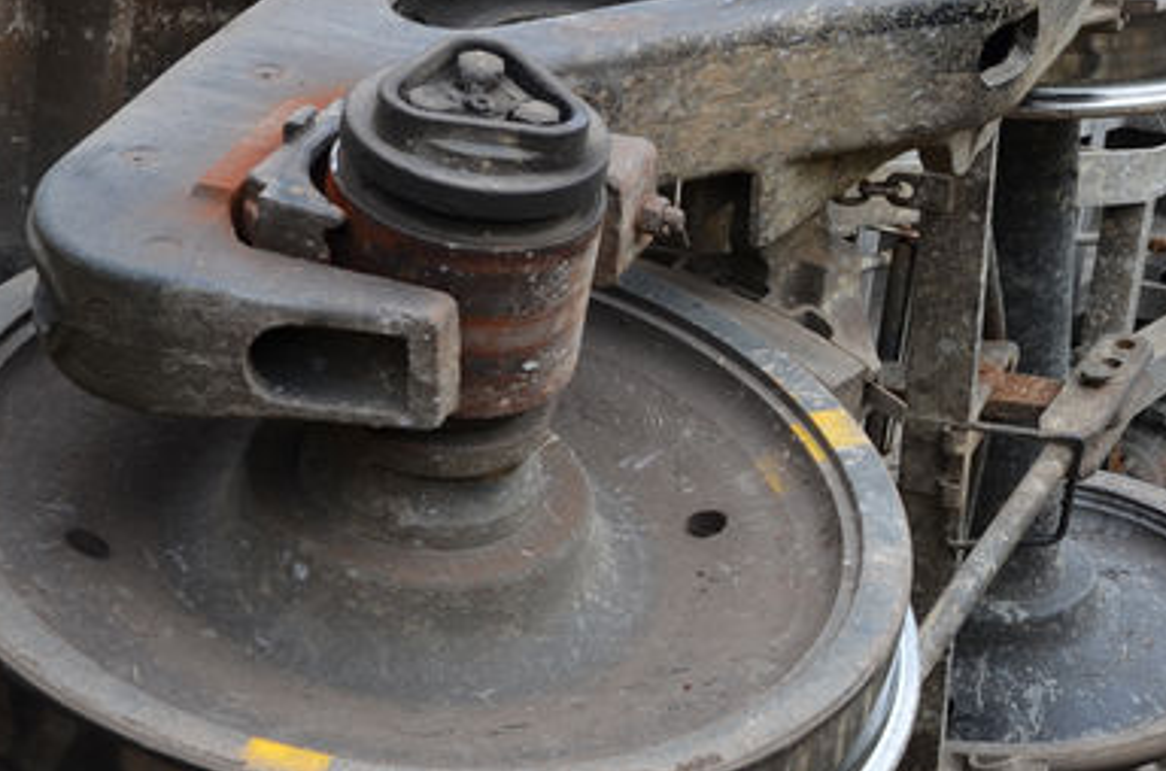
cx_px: 1108
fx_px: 3005
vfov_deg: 14.6
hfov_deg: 21.3
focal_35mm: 93
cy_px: 399
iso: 100
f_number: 8
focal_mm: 28
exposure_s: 1/160
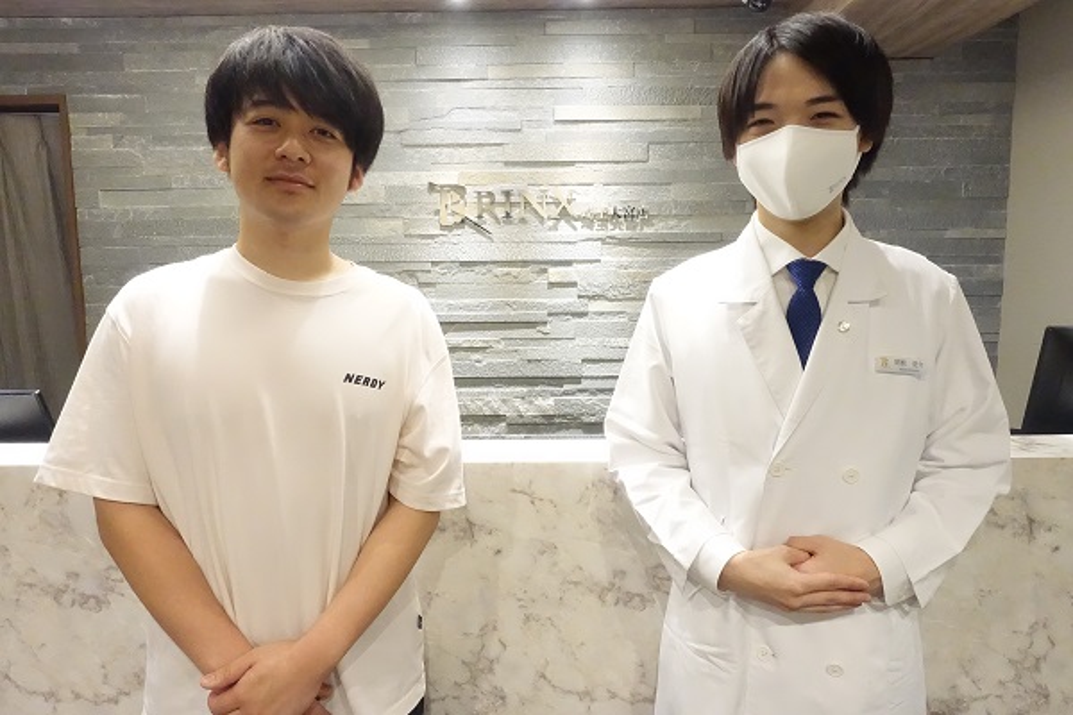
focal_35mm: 24
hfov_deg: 73.7
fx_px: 715
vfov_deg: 53.1
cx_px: 536
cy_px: 358
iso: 5000
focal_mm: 8.8
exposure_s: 1/30
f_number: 9
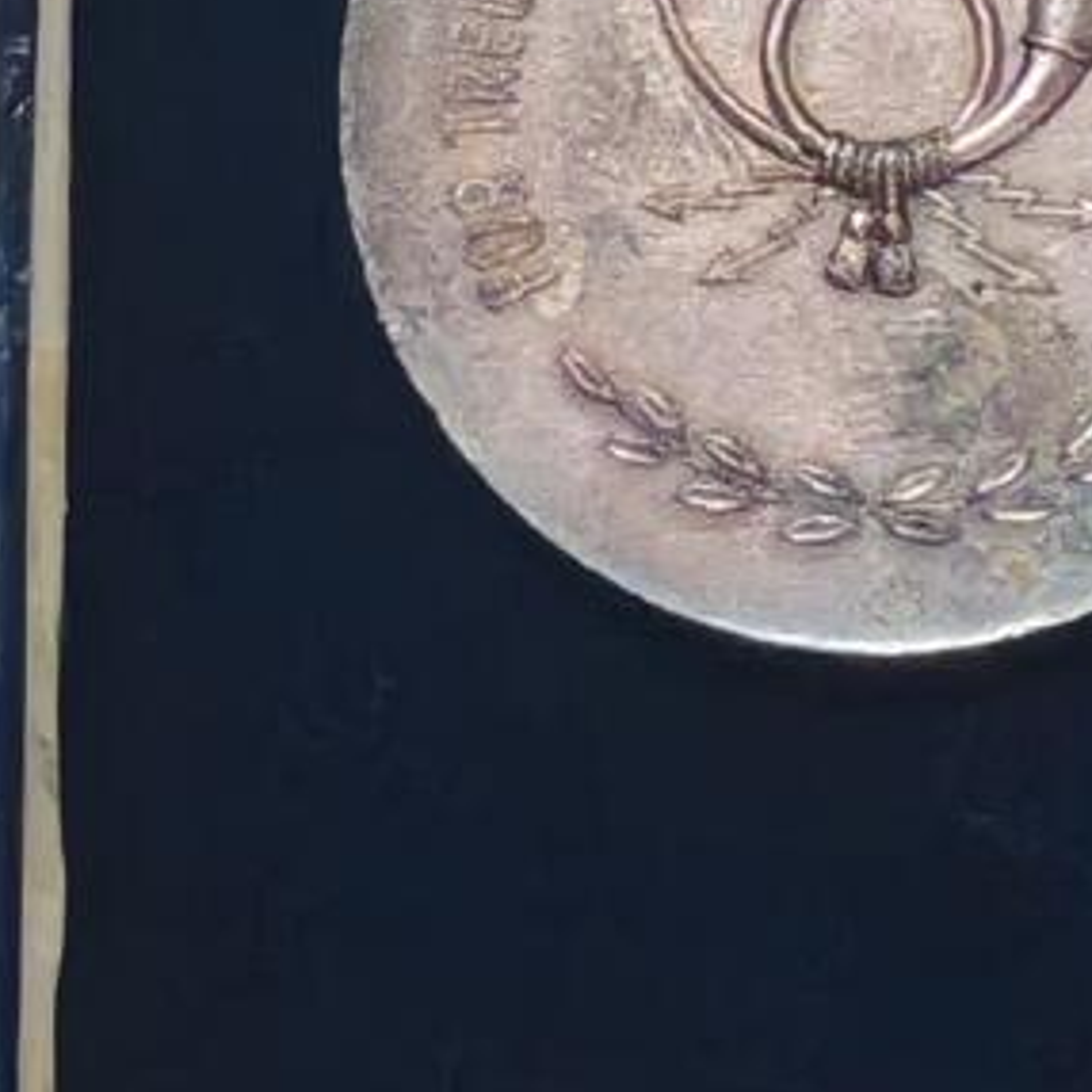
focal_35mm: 378
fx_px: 13491
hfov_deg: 4.6
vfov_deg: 4.5
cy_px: -1756
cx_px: 1023
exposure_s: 1/50
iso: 800
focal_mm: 5.52
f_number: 1.95
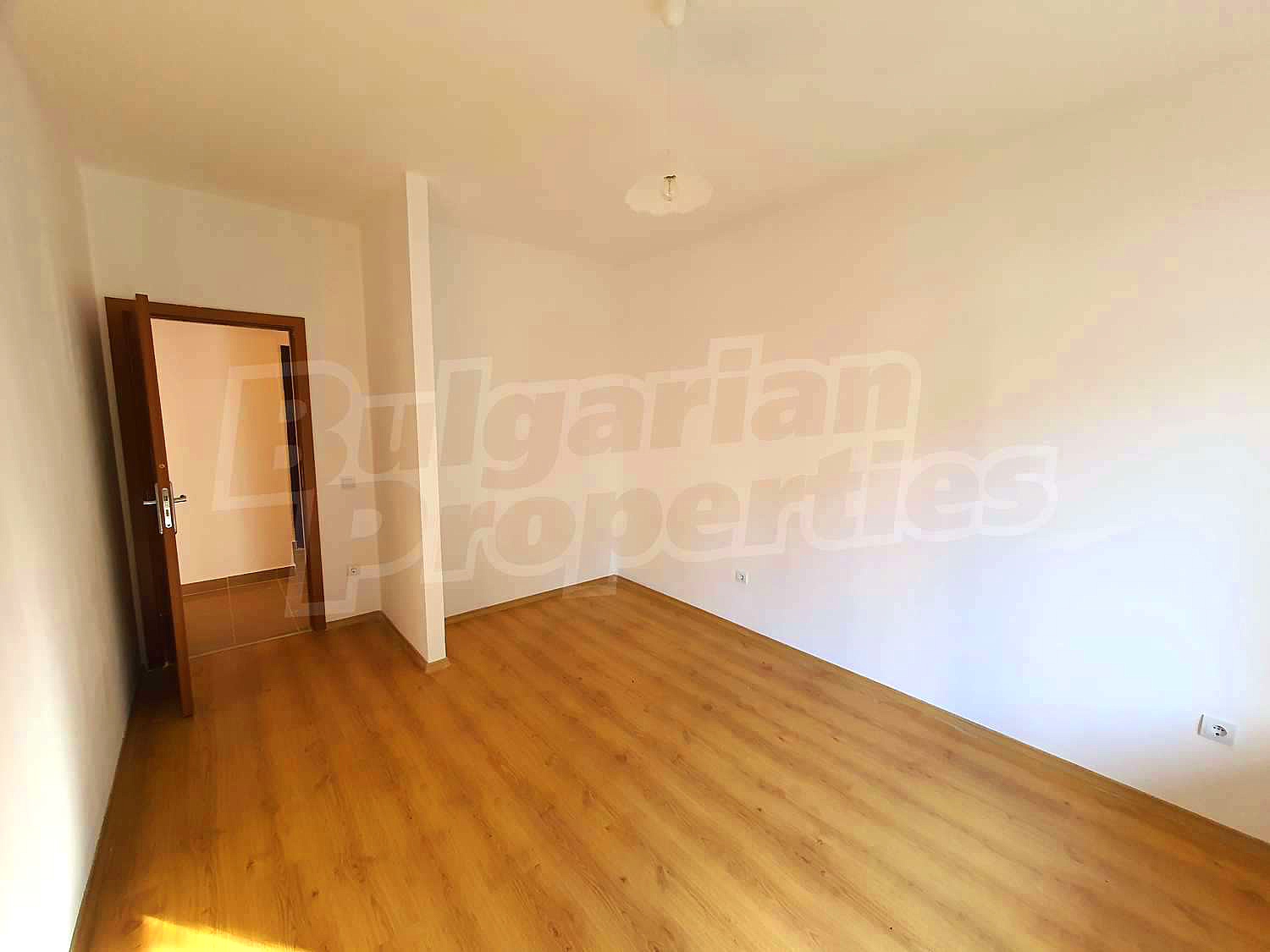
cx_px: 635
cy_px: 476
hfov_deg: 106.2
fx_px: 477
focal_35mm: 13
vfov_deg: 89.9
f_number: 2.2
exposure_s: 1/50
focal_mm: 1.8
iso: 100
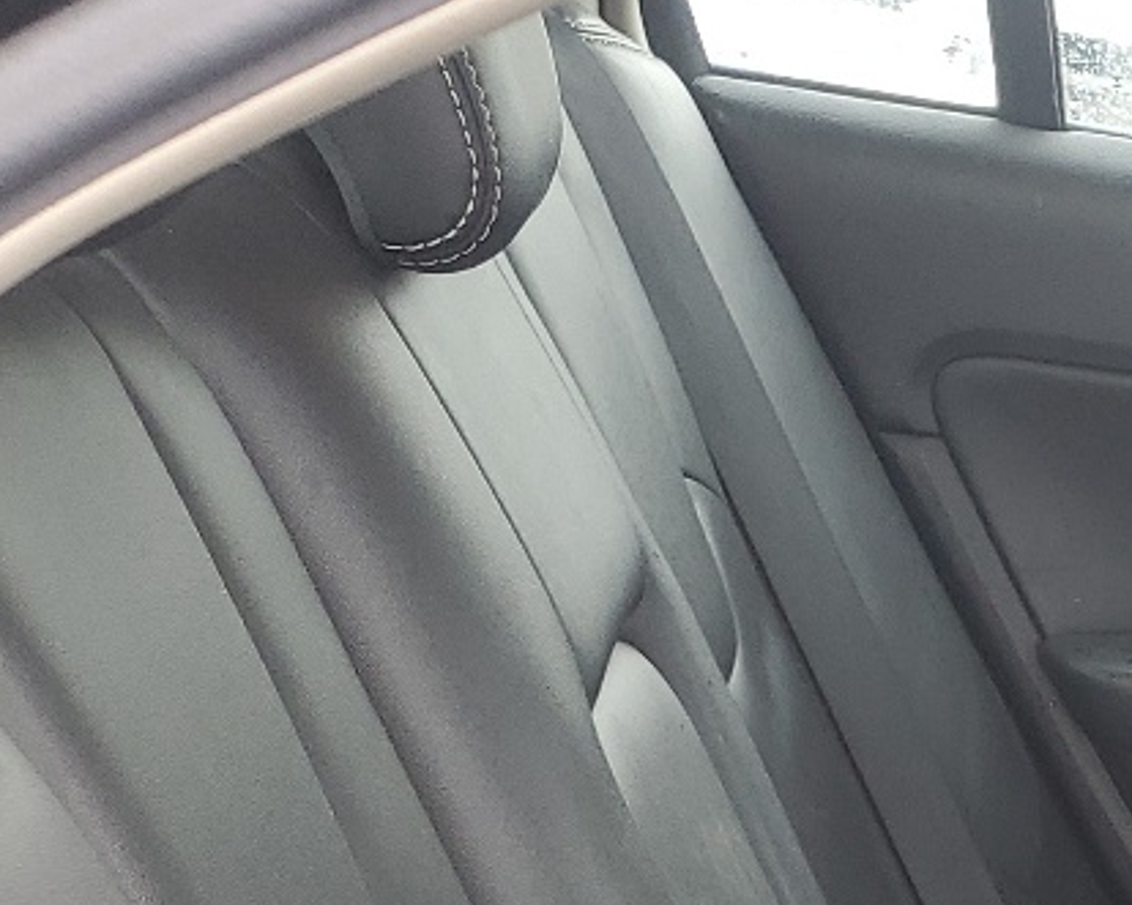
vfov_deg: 14.2
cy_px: 1515
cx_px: 1969
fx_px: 3283
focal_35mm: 98
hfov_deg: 16.7
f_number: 1.5
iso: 50
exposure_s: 1/100
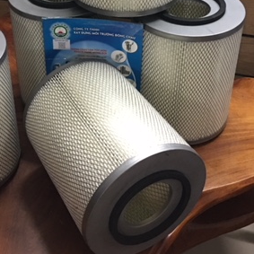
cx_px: 104
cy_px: 46
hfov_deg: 29.5
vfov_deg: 28.8
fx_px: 481
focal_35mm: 58
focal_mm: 4.15
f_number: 2.2
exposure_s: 1/8
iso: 160
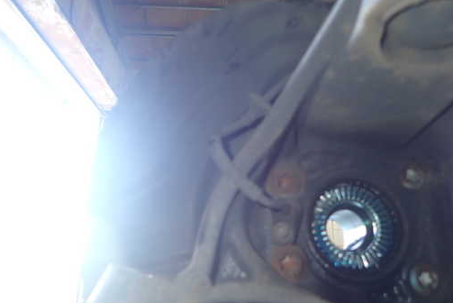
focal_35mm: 31
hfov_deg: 60.1
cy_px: 164
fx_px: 390
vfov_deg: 42.3
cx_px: 253
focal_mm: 4.5
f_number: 2
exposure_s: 1/30
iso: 200
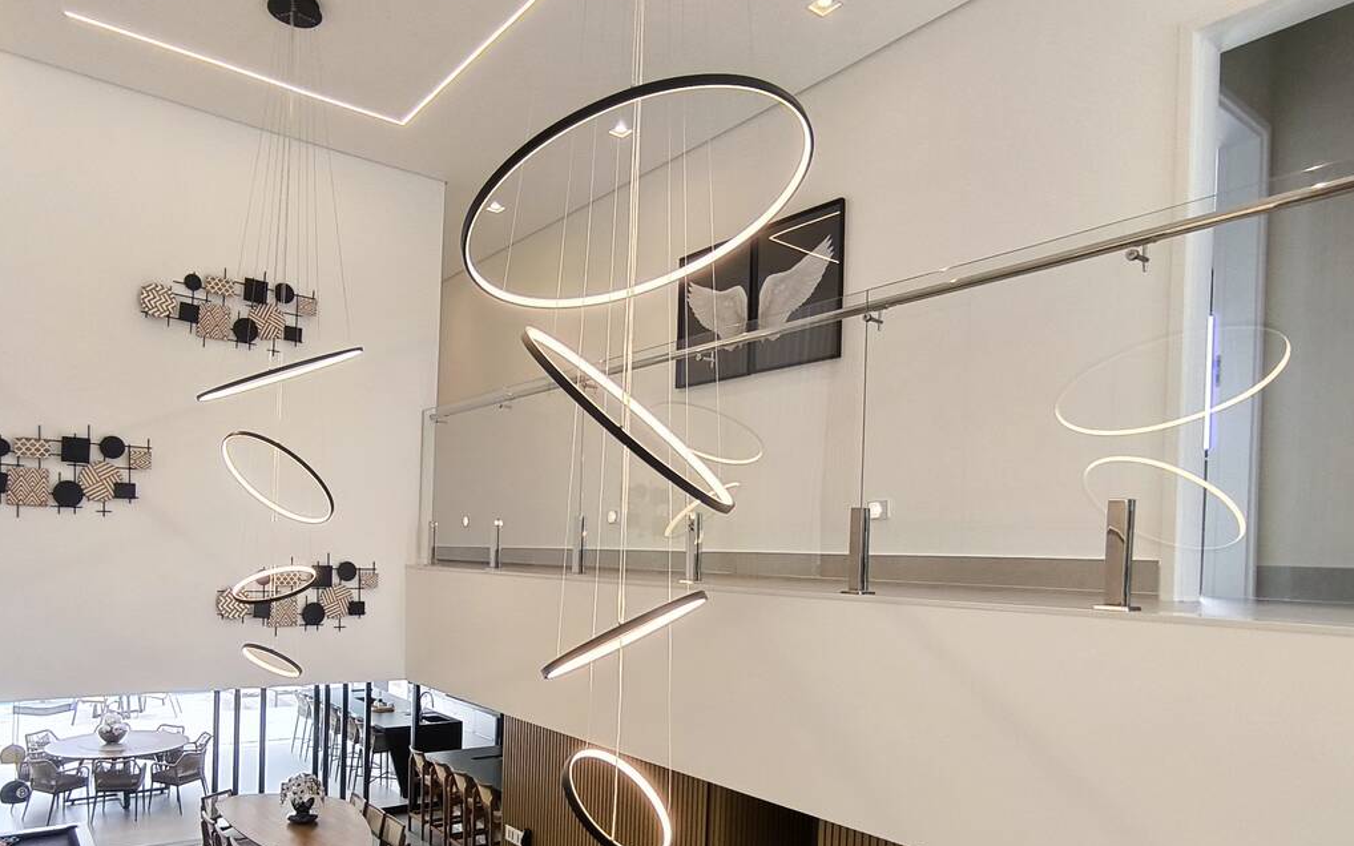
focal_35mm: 24
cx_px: 588
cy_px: 548
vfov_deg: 50.3
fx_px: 886
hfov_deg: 74.4
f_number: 2.2
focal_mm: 1.65
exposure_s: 1/120
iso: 64
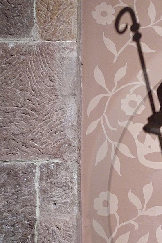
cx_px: 277
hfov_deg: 6.7
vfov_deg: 10.1
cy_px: 205
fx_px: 1363
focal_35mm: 202
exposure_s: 1/30
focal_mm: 50
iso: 1600
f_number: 8
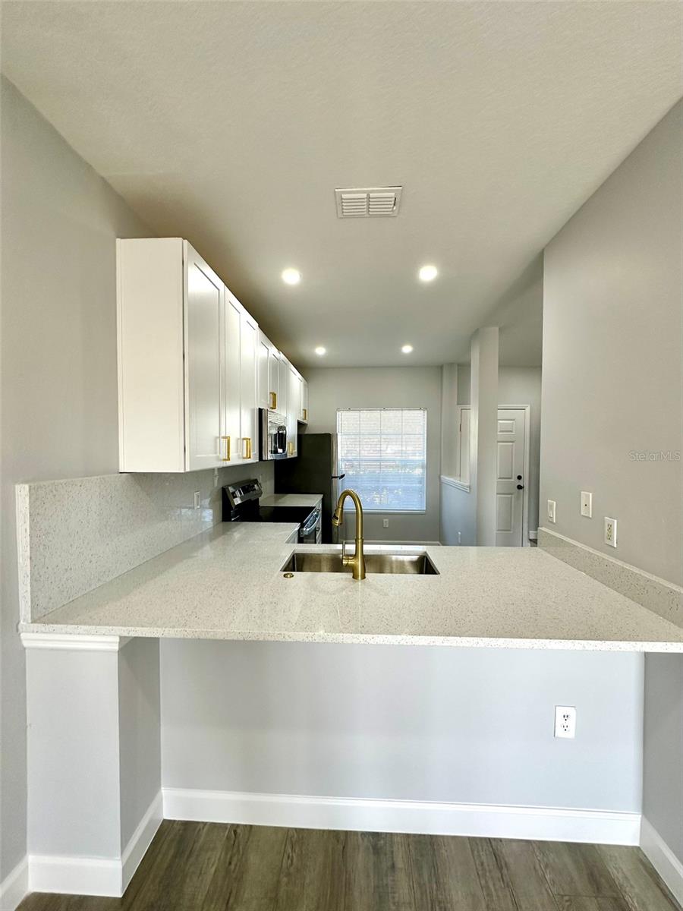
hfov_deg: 85.7
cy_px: 456
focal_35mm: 14
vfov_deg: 102.1
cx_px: 342
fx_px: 368
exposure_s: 1/120
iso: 100
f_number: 2.2
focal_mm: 2.22
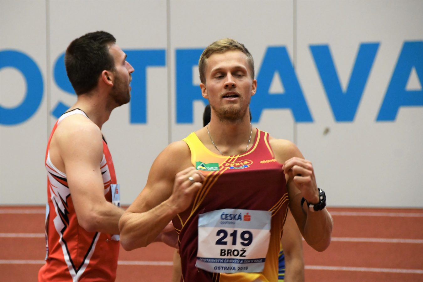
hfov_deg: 10.2
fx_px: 2374
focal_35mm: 202
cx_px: 212
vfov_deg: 6.8
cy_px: 141
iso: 3200
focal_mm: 135
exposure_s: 1/200
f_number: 5.6
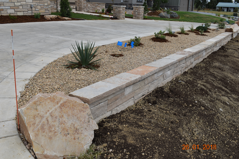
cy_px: 80
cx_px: 120
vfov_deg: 35.5
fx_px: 249
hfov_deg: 51.3
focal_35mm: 38
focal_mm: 25
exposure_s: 1/250
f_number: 8
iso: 100
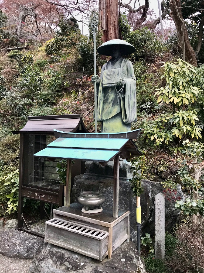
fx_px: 220
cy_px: 136
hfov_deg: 49.7
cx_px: 102
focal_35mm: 28
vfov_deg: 63.4
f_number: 1.8
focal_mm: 3.99
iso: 40
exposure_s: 1/120
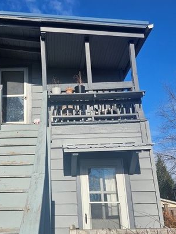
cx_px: 44
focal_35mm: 38
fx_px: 258
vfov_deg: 48.8
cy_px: 137
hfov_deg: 36.8
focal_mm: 5.4
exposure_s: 1/2404
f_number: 1.8
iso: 25
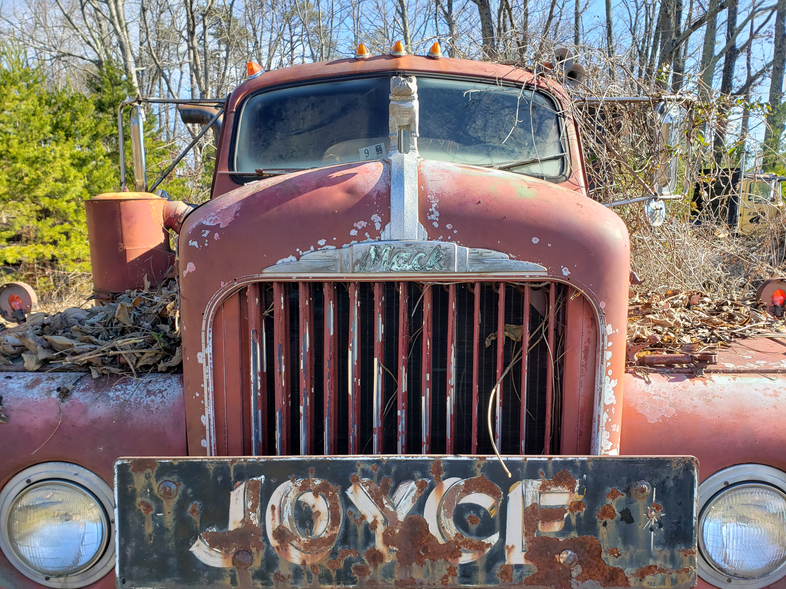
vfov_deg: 53.1
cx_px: 393
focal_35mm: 26
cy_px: 294
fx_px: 590
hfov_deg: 67.3
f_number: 2.4
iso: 50
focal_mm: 4.3
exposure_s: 1/351
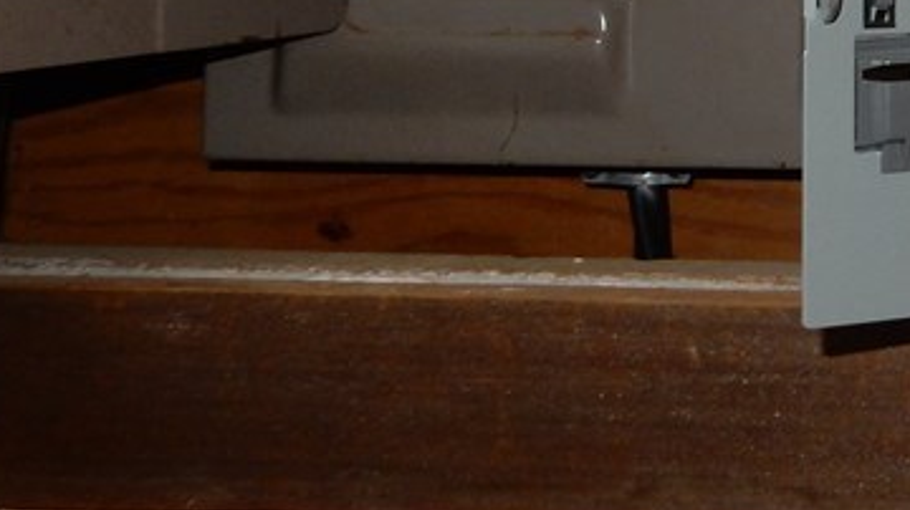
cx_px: 1138
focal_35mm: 93
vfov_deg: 12.2
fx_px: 2243
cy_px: -313
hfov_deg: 21.1
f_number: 4
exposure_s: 1/30
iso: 200
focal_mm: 5.4
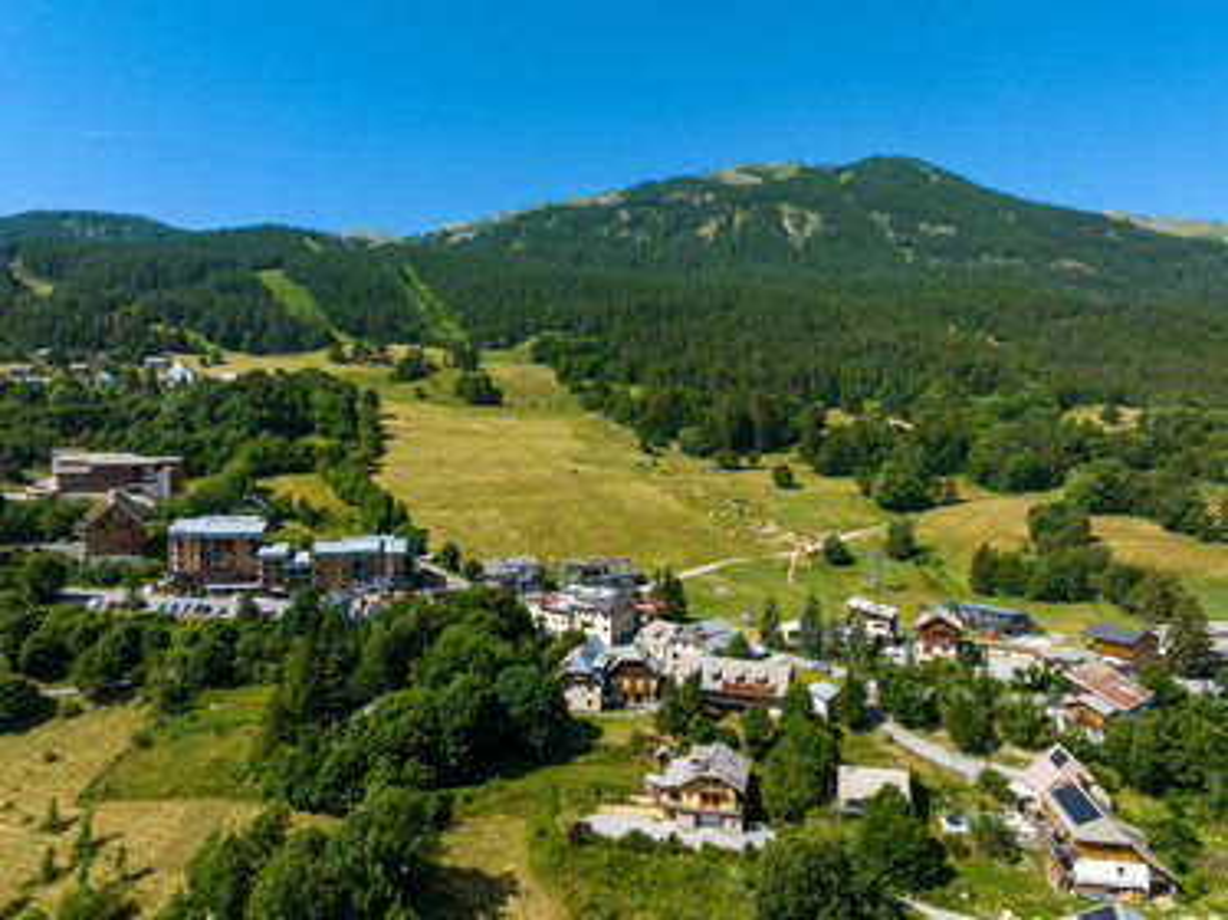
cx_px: 614
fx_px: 851
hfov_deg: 71.6
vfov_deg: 56.8
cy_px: 460
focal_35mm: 24
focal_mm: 12.3
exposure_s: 1/160
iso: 100
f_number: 11
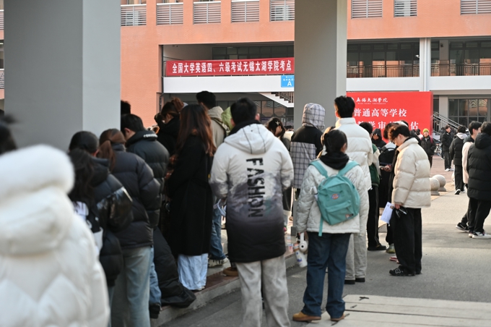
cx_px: 246
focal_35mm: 70
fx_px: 954
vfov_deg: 19.4
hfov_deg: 28.9
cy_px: 164
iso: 360
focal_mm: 70
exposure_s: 1/250
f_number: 4
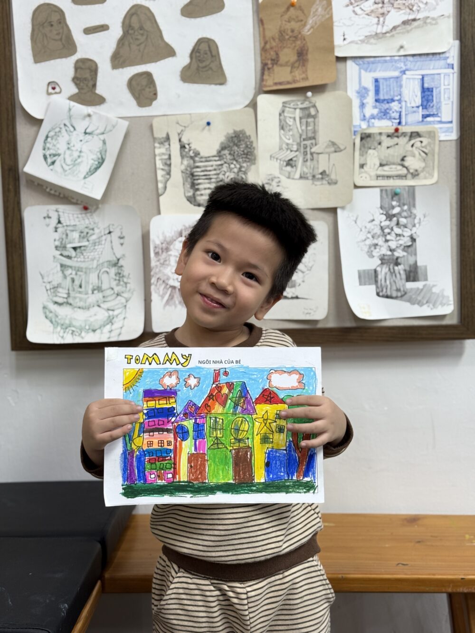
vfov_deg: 39.7
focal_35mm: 48
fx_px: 878
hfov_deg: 30.3
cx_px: 238
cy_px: 316
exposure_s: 1/100
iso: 80
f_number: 1.78
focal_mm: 6.76
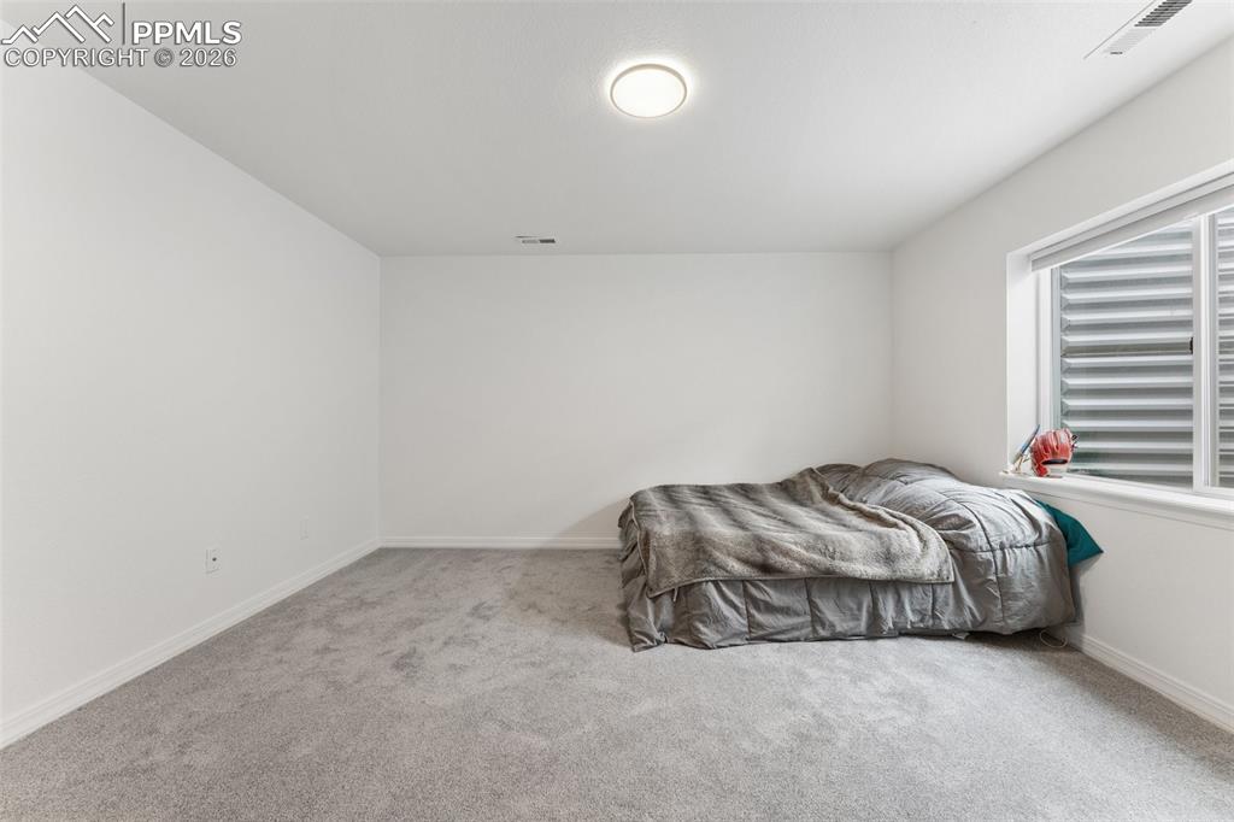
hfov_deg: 104.3
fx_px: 480
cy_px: 411
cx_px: 617
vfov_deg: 81.2
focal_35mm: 14
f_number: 9
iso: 400
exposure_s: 1/4
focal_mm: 14
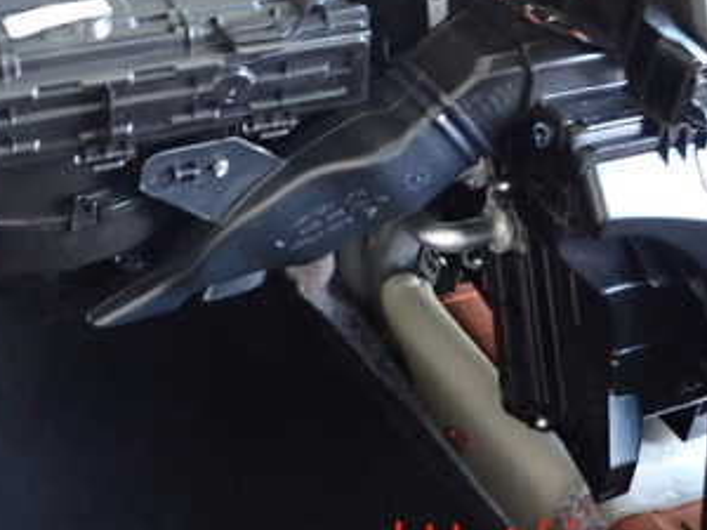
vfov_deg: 27.9
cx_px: 219
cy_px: 45
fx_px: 1021
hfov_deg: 37.6
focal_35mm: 50
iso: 640
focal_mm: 4.5
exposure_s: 1/40
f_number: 2
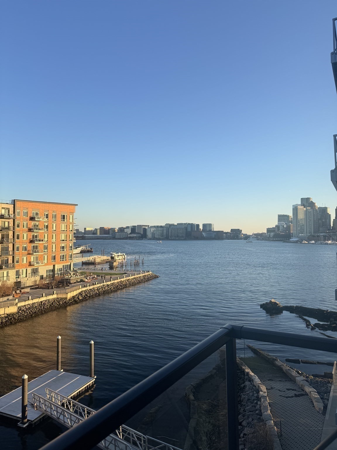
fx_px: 312
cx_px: 168
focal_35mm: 24
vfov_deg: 71.6
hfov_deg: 56.8
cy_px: 225
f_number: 1.78
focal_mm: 6.76
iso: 80
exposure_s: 1/1678
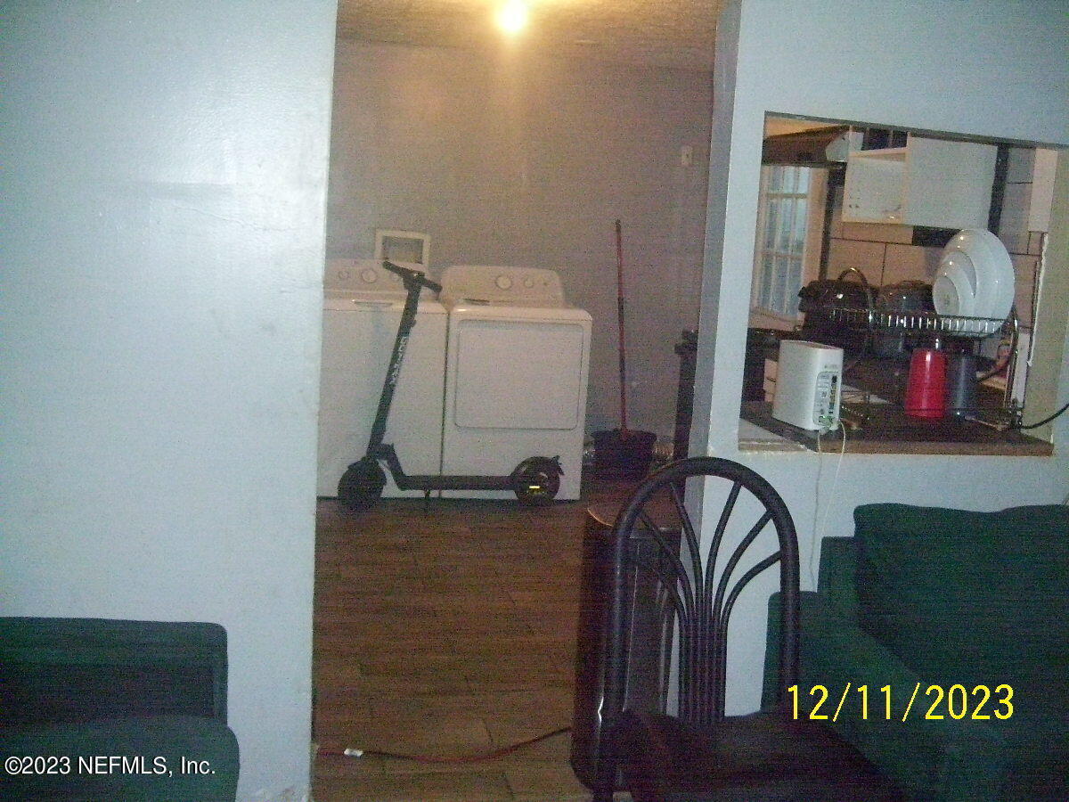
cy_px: 401
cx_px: 534
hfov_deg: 51.4
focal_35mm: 36
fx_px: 1112
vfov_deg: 39.7
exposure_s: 1/125
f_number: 2.7
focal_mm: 6
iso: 1250
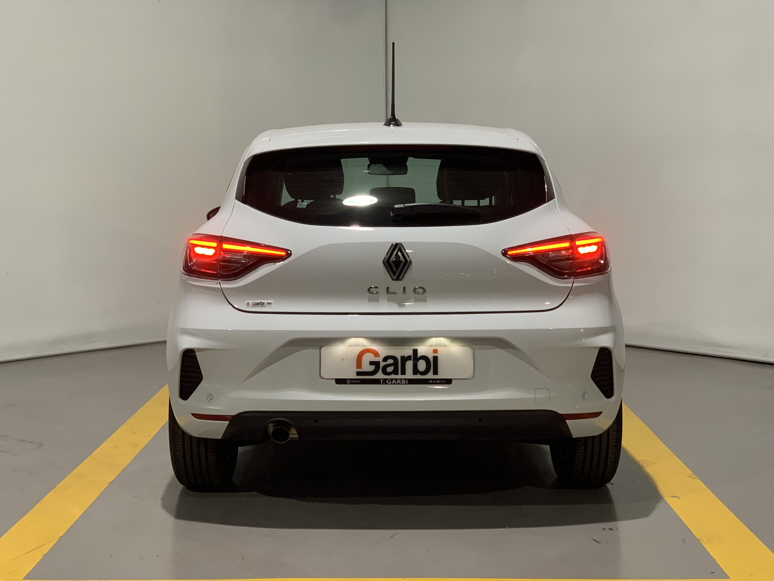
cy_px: 290
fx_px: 1163
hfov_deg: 36.8
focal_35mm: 52
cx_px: 387
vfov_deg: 28.0
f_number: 2.4
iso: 160
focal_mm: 6
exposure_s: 1/51
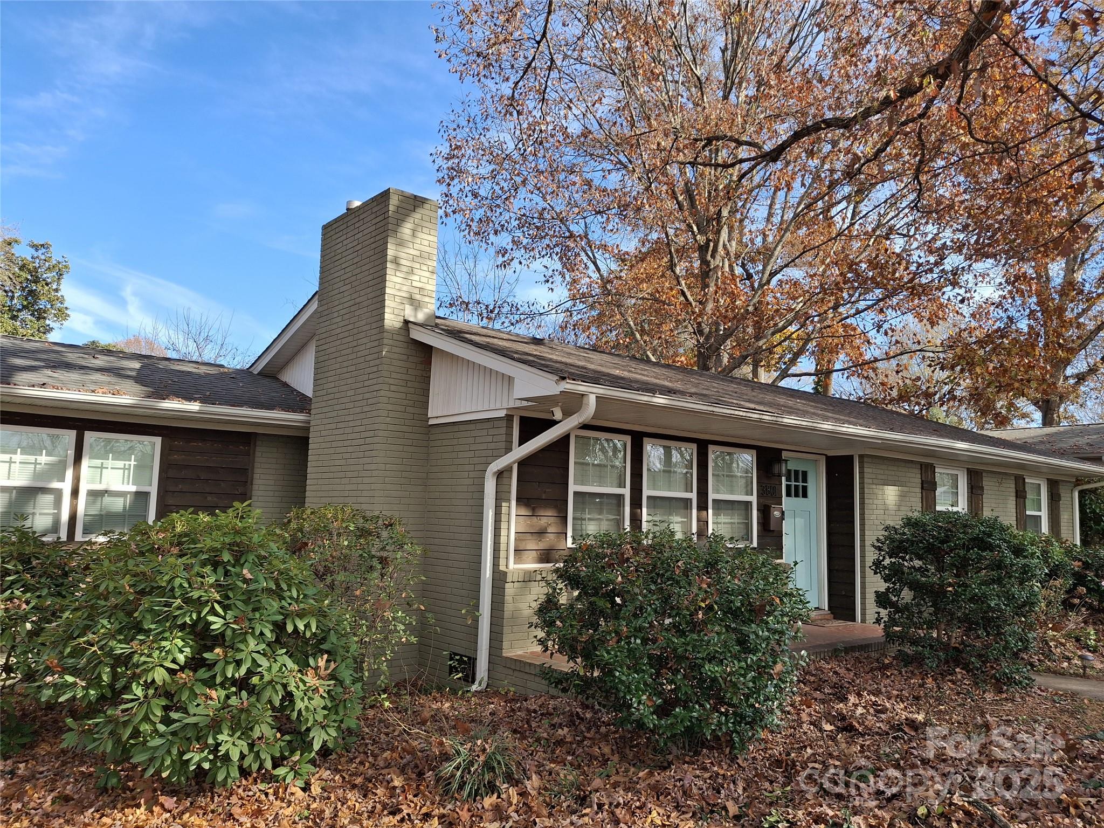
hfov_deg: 69.4
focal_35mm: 25
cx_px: 552
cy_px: 414
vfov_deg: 54.9
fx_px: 797
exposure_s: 1/982
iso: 32
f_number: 1.8
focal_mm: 4.69
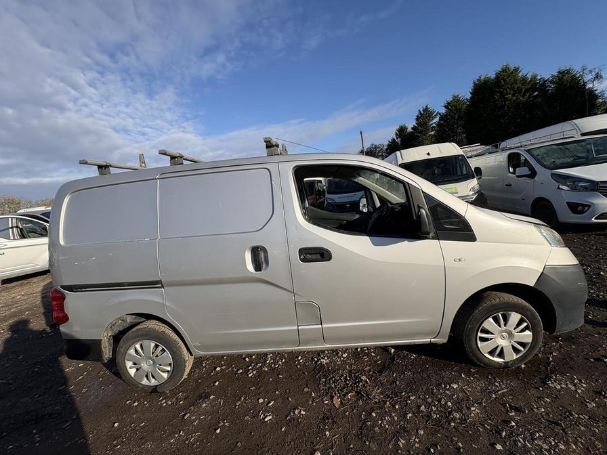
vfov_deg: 85.7
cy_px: 228
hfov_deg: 102.1
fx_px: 245
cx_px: 304
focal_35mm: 14
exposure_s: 1/2083
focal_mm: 2.22
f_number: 2.2
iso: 50
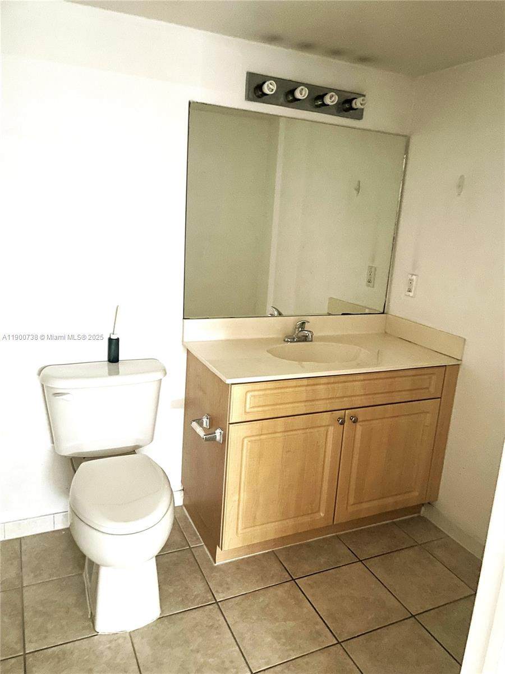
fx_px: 506
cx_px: 252
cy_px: 337
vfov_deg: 67.3
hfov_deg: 53.1
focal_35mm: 26
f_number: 1.6
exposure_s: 1/13
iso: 640
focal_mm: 4.2
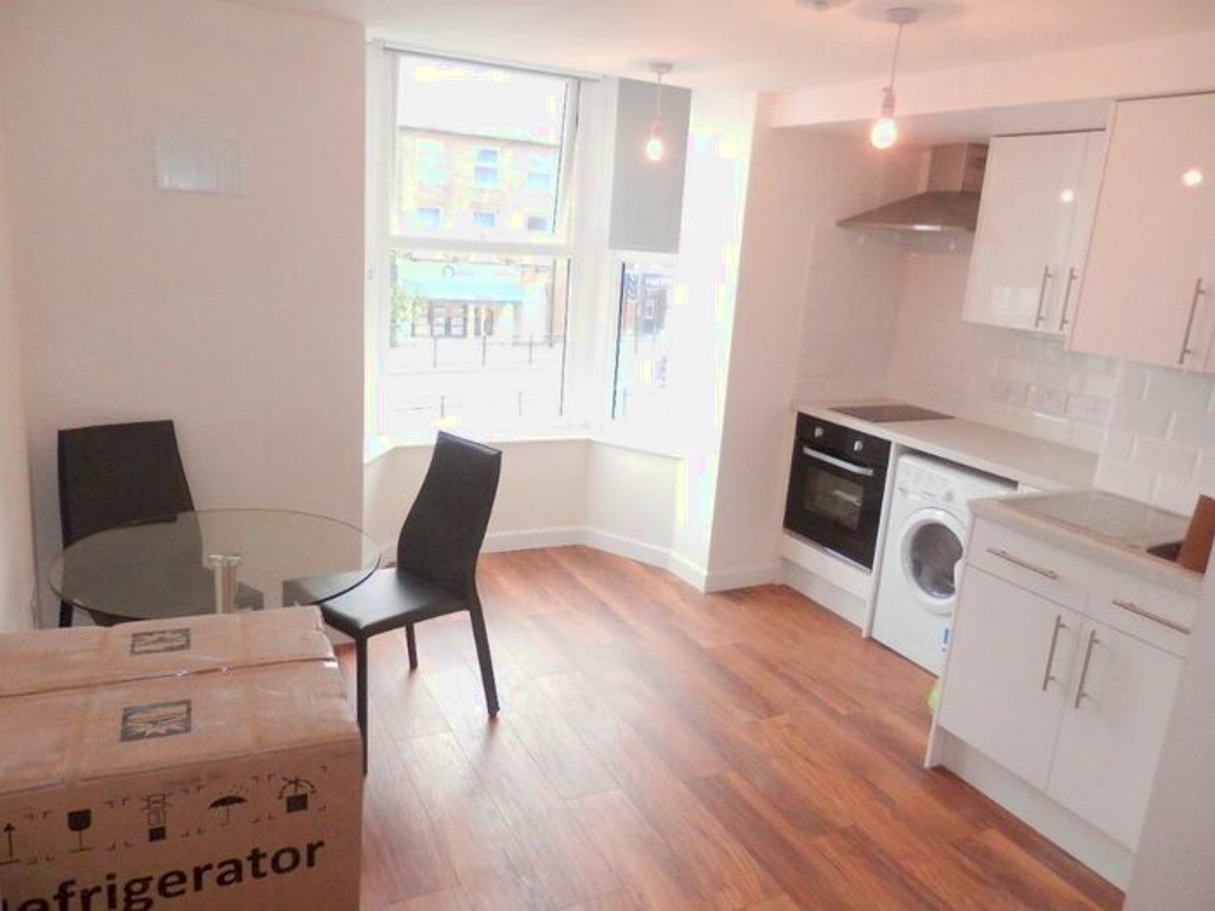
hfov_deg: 69.4
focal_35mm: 25
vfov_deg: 54.9
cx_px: 608
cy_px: 456
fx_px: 877
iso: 500
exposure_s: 1/125
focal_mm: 4.5
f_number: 3
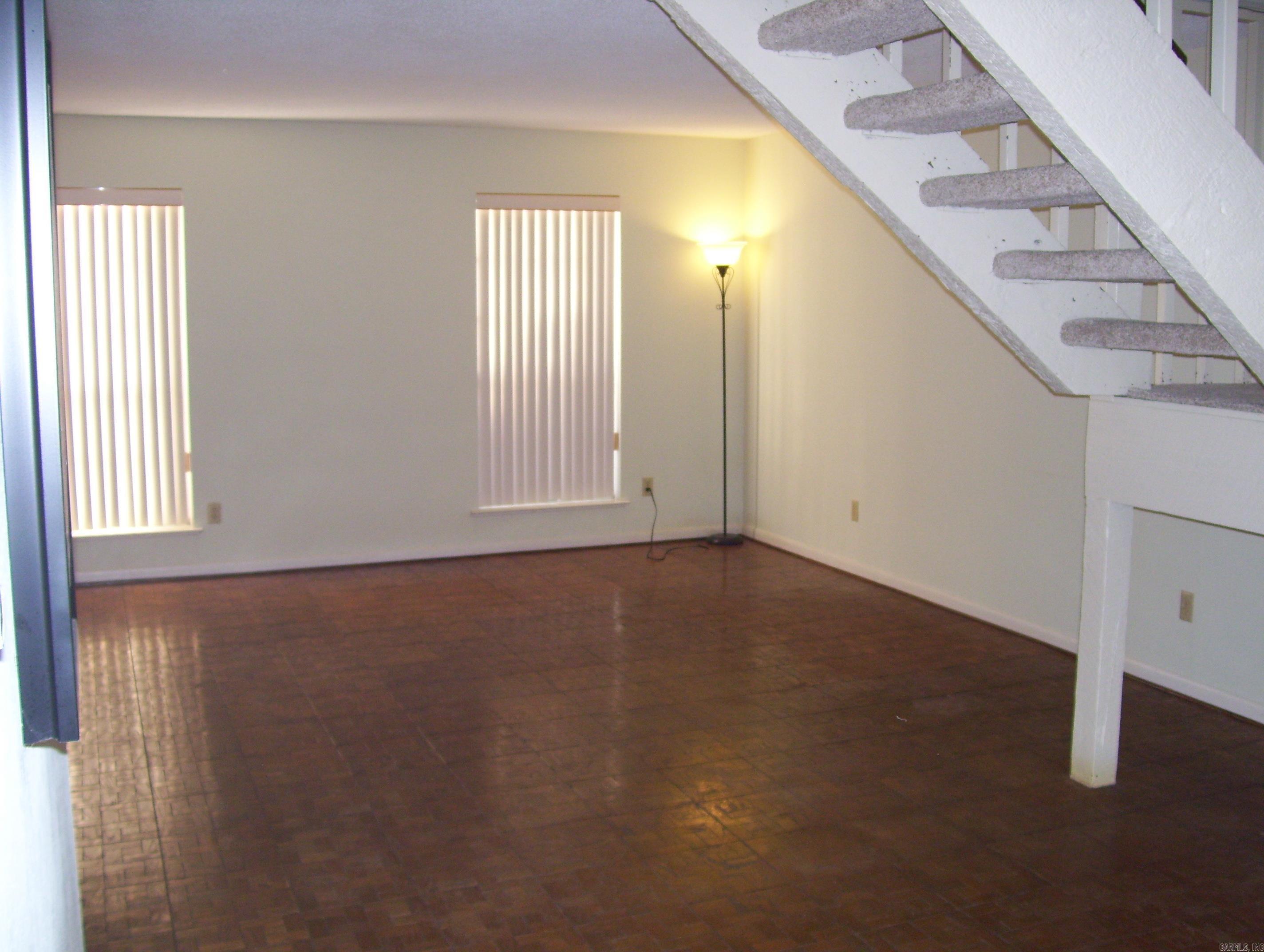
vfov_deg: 39.7
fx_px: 1316
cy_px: 476
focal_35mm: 36
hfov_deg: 51.3
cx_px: 632
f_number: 2.7
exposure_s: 1/60
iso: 160
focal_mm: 6
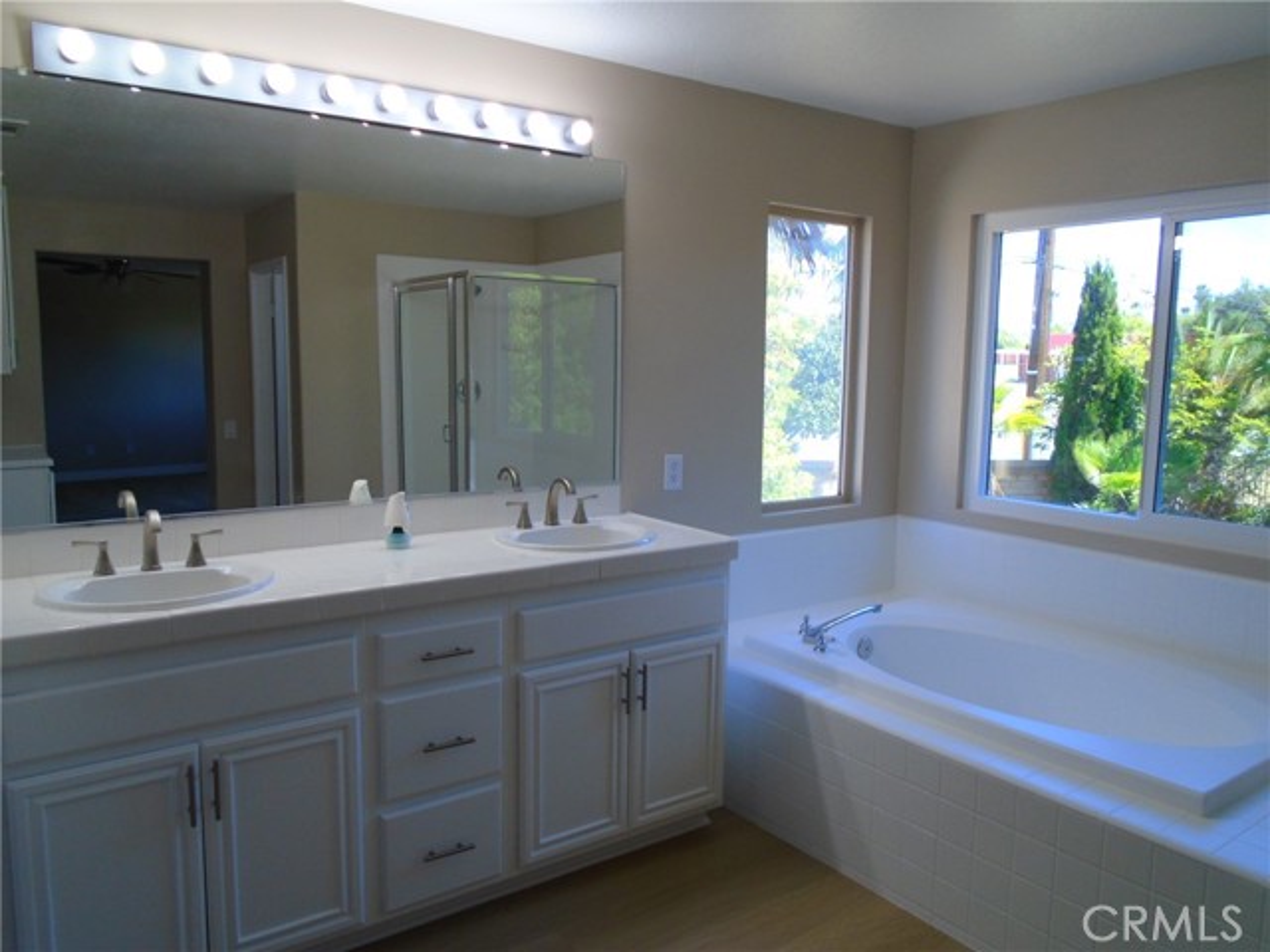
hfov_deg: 67.3
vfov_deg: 53.1
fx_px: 954
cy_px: 476
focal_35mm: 26
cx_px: 635
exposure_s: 1/100
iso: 100
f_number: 3.2
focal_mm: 4.6
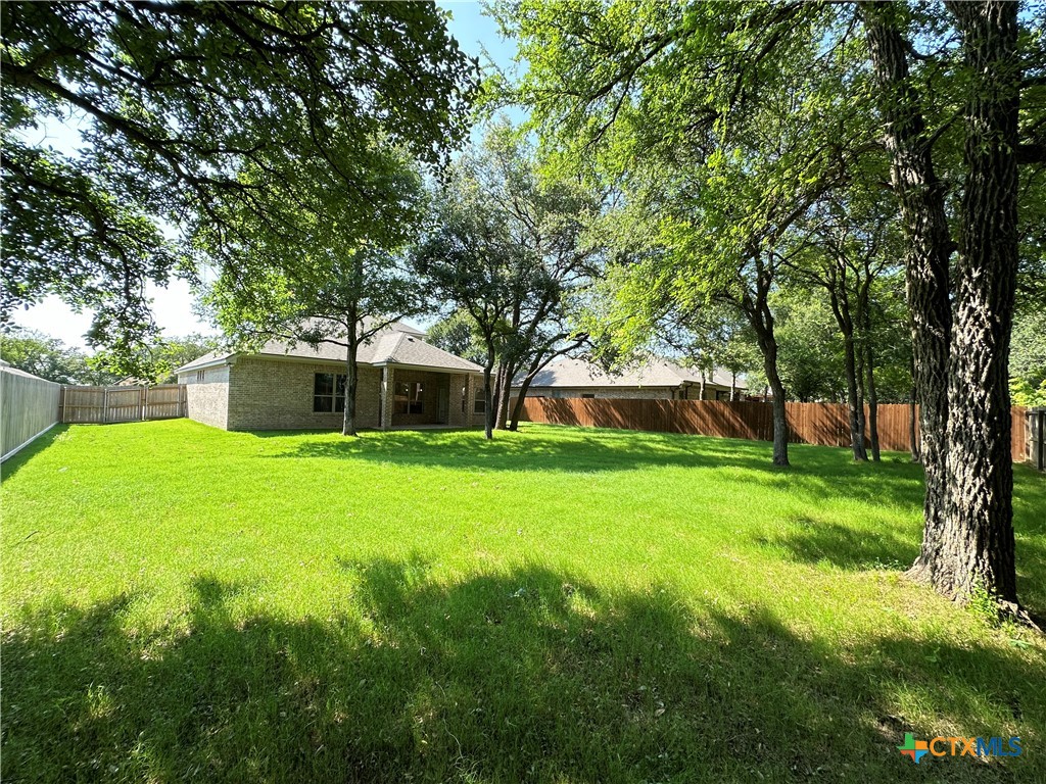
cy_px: 392
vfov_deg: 85.7
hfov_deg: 102.1
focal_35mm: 14
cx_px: 523
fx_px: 423
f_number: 2.2
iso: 40
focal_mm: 2.22
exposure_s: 1/278
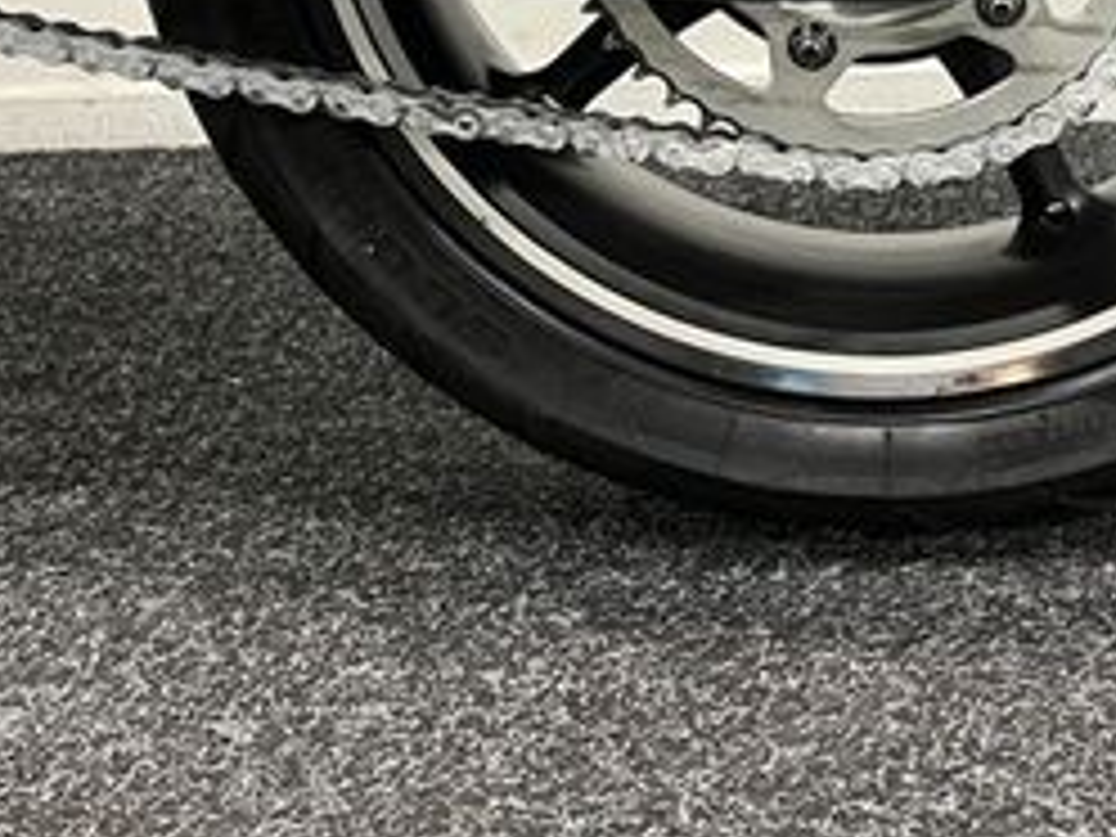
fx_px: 2160
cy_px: -63
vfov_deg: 20.9
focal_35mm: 67
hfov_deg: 28.7
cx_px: 792
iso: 250
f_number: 1.6
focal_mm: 5.1
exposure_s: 1/50
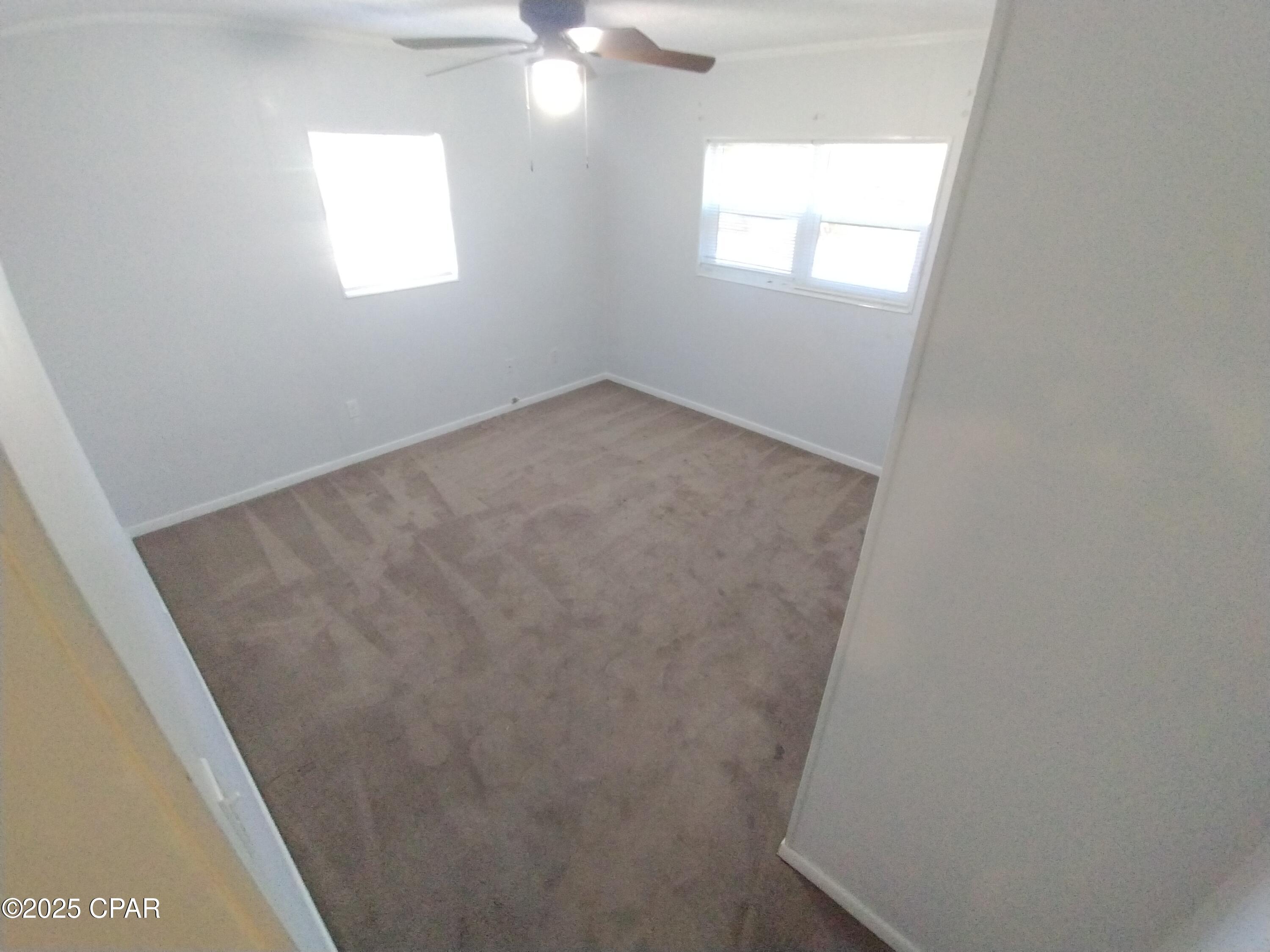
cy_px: 476
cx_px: 635
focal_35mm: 16
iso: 478
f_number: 2.2
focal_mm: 1.66
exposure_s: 1/30
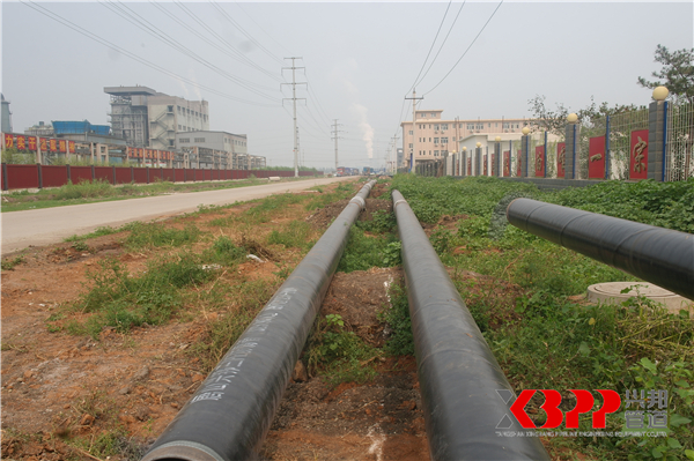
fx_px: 578
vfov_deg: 43.5
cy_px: 230
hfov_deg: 62.0
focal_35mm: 30
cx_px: 347
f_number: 11
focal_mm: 20
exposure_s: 1/80
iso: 100
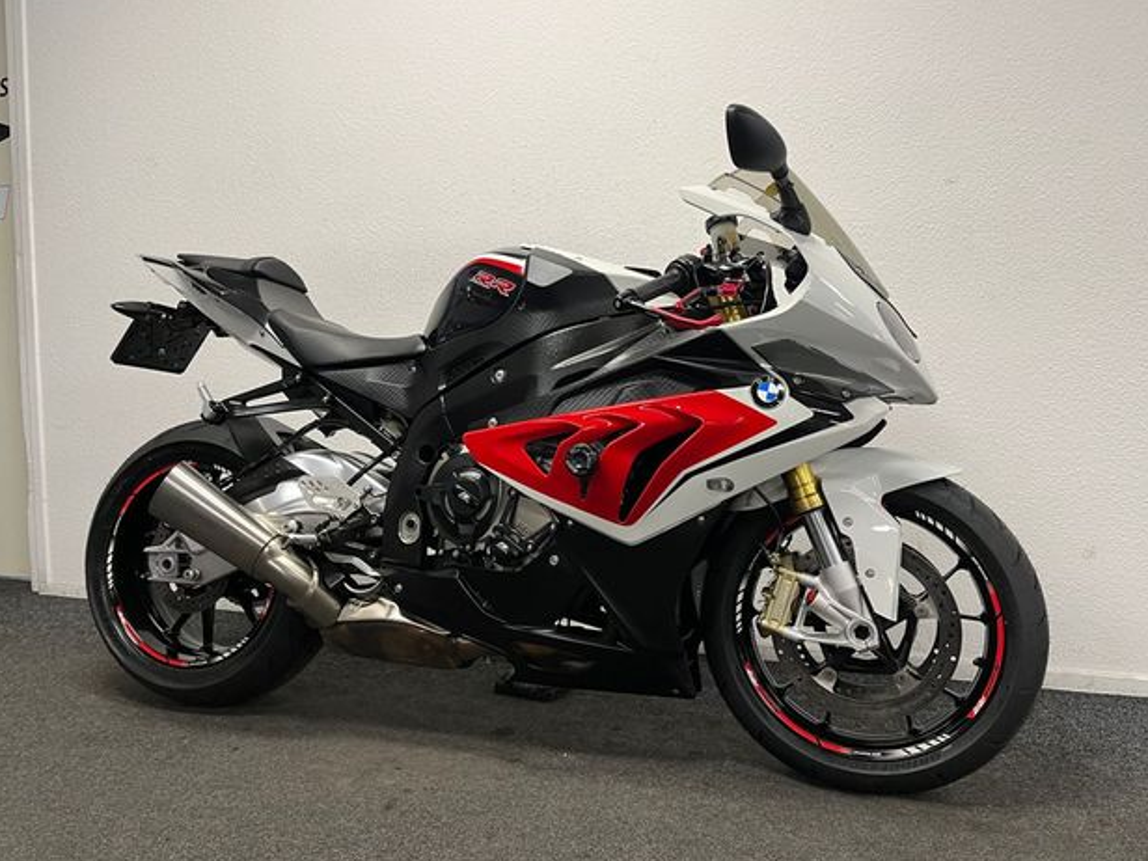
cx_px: 587
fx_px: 895
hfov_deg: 65.3
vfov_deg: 51.4
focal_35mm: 27
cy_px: 432
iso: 80
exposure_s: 1/50
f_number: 1.6
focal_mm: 5.1
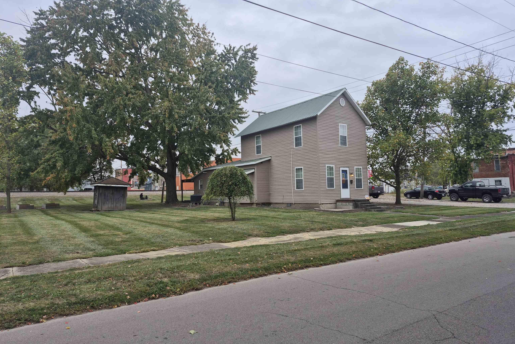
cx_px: 257
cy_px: 166
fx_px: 343
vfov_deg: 53.1
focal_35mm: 24
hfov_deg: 73.7
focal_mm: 5.4
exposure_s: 1/273
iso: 25
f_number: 1.8
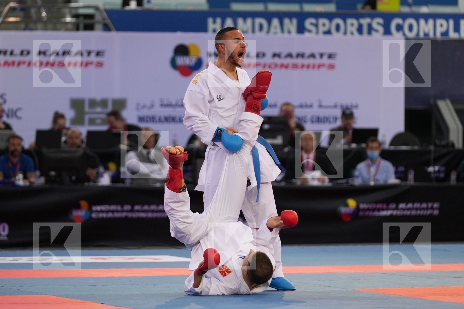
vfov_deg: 5.6
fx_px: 3170
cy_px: 154
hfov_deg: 8.4
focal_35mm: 246
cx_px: 232
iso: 2000
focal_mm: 164
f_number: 2.8
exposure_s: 1/1000
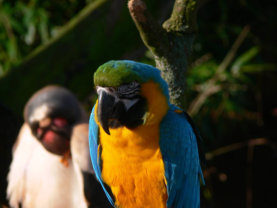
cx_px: 138
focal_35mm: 420
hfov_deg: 4.7
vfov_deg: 3.5
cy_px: 104
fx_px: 3361
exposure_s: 1/320
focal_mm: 88.8
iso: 80
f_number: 5.6
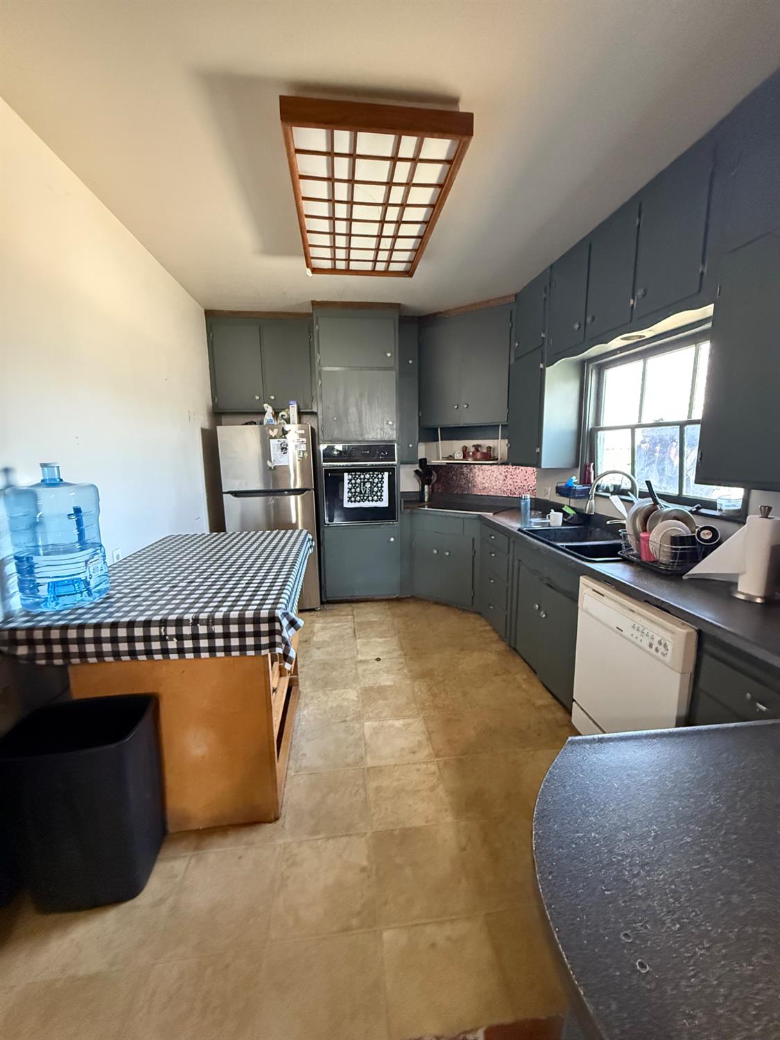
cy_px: 520
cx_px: 390
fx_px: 421
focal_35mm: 14
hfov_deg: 85.7
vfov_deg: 102.1
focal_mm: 2.22
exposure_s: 1/60
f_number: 2.2
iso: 1000
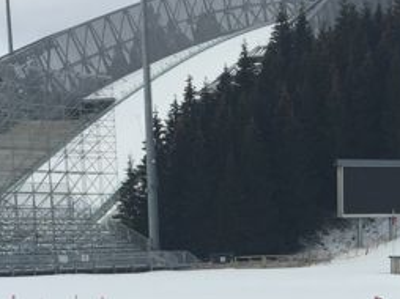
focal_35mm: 103
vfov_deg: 13.4
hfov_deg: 18.7
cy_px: 472
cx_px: 372
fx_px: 1189
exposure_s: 1/964
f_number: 2.2
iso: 32
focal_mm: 4.15
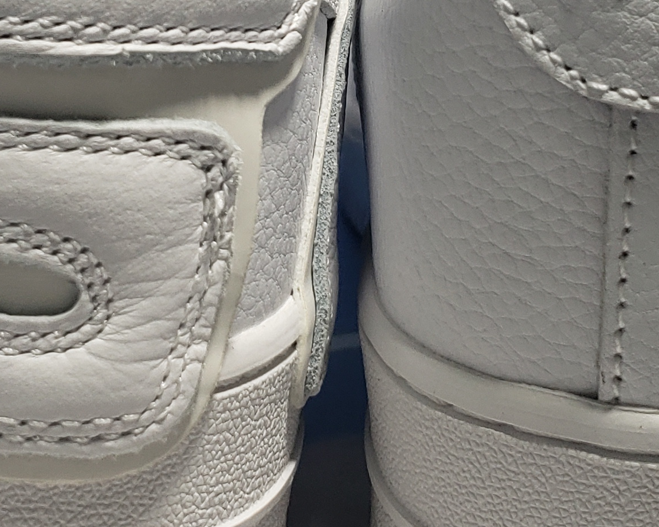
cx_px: 341
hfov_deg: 21.5
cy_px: 105
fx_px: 1736
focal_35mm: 89
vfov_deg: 17.1
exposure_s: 1/377
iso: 50
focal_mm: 4.3
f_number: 1.5
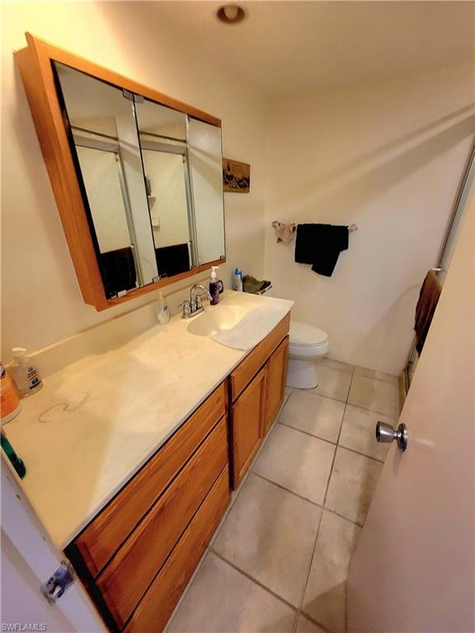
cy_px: 316
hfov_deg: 89.9
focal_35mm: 13
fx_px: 238
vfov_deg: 106.2
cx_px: 238
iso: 200
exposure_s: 1/60.2
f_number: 2.2
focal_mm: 2.2
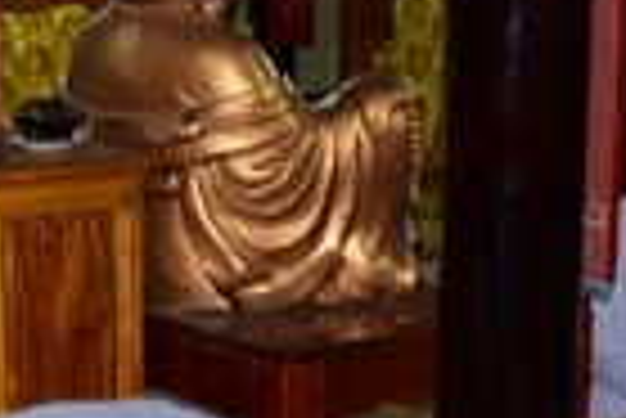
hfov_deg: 18.1
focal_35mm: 112
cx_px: 131
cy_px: 261
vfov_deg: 12.3
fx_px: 1950
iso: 800
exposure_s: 1/40
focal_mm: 24
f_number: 5
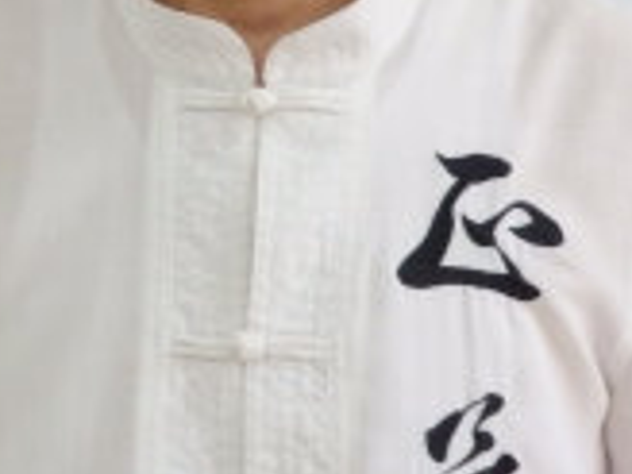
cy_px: -98
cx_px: -166
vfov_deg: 7.5
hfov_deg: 9.9
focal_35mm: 197
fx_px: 3597
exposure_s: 1/40
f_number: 4.4
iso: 800
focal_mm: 11.9
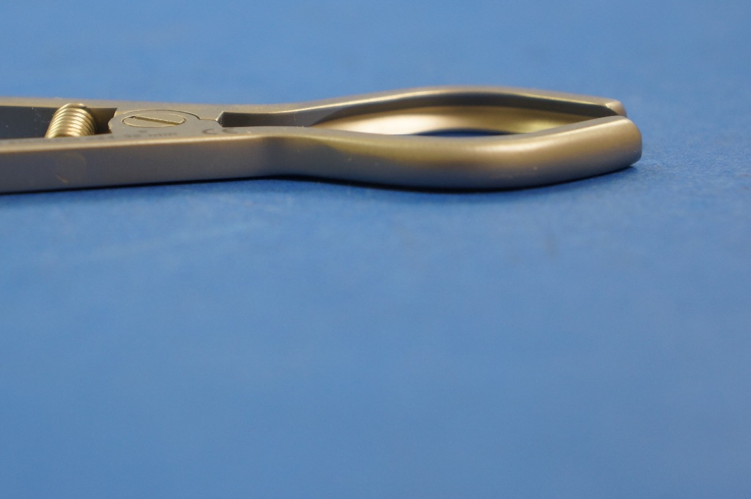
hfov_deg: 19.1
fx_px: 2229
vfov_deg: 12.7
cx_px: 272
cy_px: 144
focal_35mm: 107
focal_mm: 48
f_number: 5
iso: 400
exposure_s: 1/25
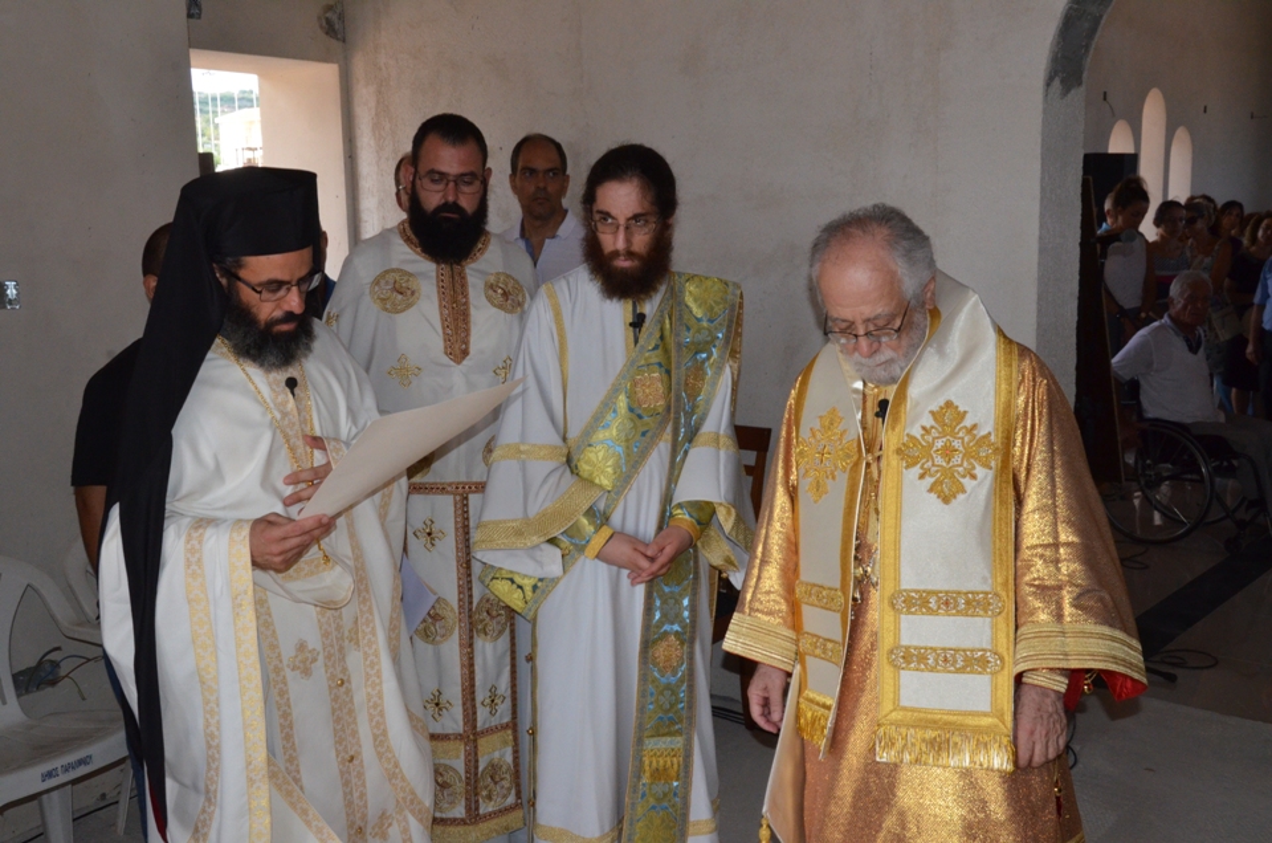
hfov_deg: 49.6
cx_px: 636
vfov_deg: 34.1
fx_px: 1375
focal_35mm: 39
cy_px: 422
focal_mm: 26
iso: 2000
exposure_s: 1/250
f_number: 13
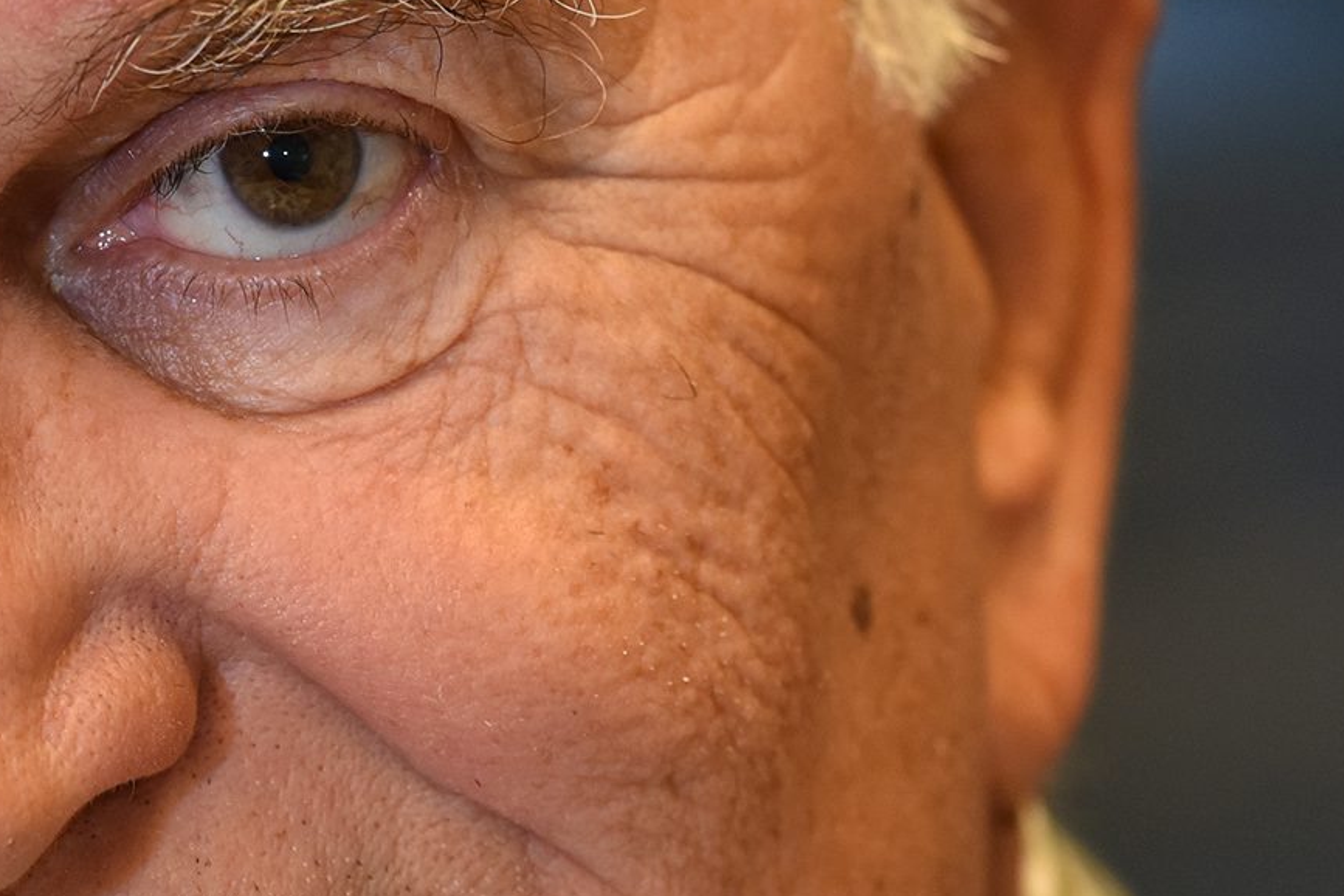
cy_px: 347
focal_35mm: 519
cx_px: -28
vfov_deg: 2.6
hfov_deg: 4.0
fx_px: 19374
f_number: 4
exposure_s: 1/200
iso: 1000
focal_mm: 150
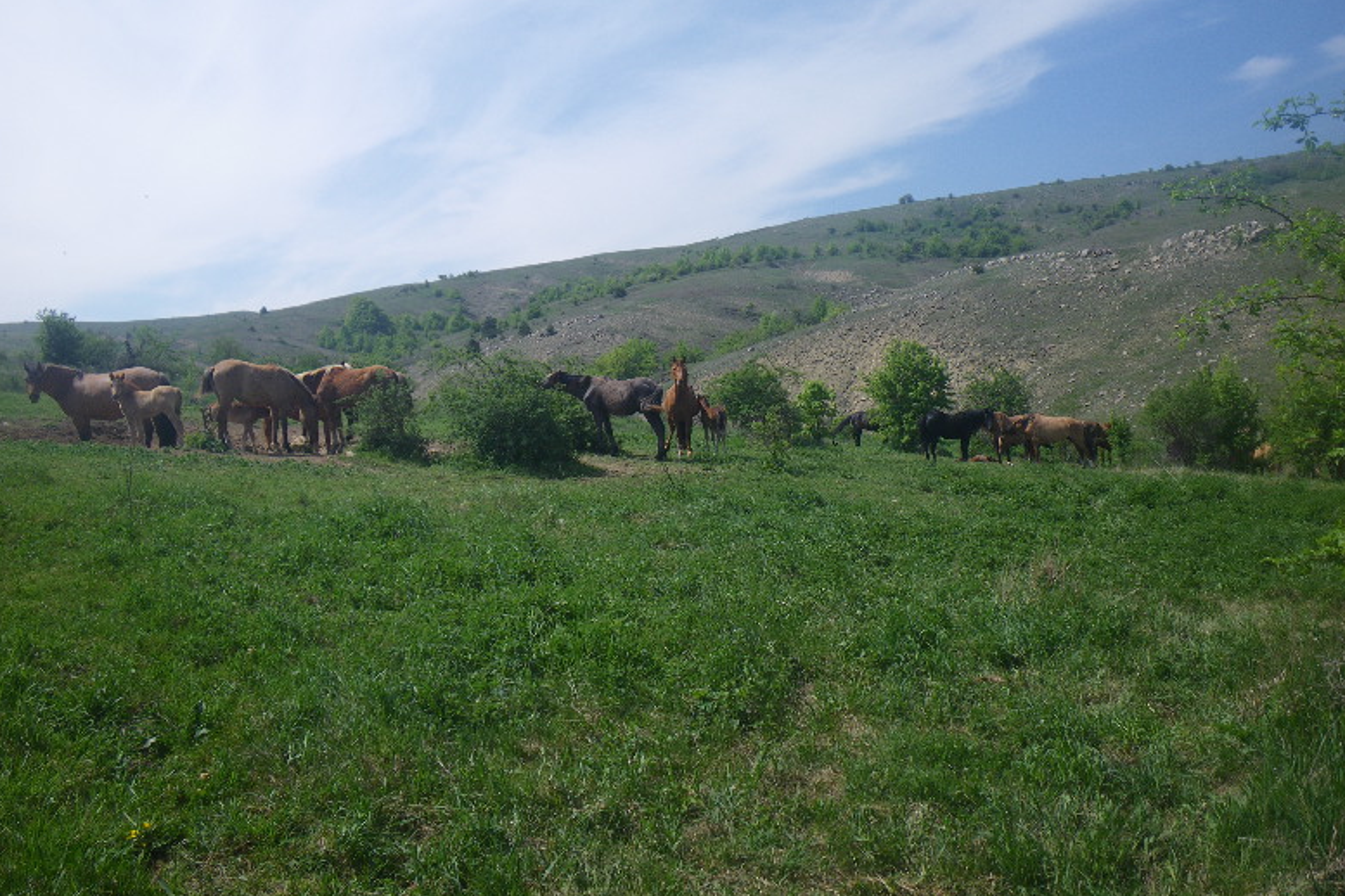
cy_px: 387
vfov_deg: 43.5
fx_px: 1121
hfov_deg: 61.9
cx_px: 677
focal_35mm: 30
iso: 50
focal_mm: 5
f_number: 4.2
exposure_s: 1/500
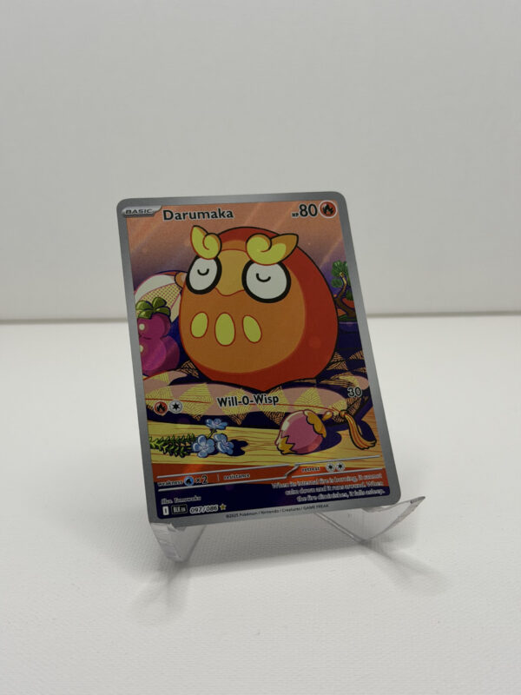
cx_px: 260
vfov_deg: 39.7
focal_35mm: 48
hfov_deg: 30.3
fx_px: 963
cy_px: 348
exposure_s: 1/119
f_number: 1.78
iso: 64
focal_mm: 6.76
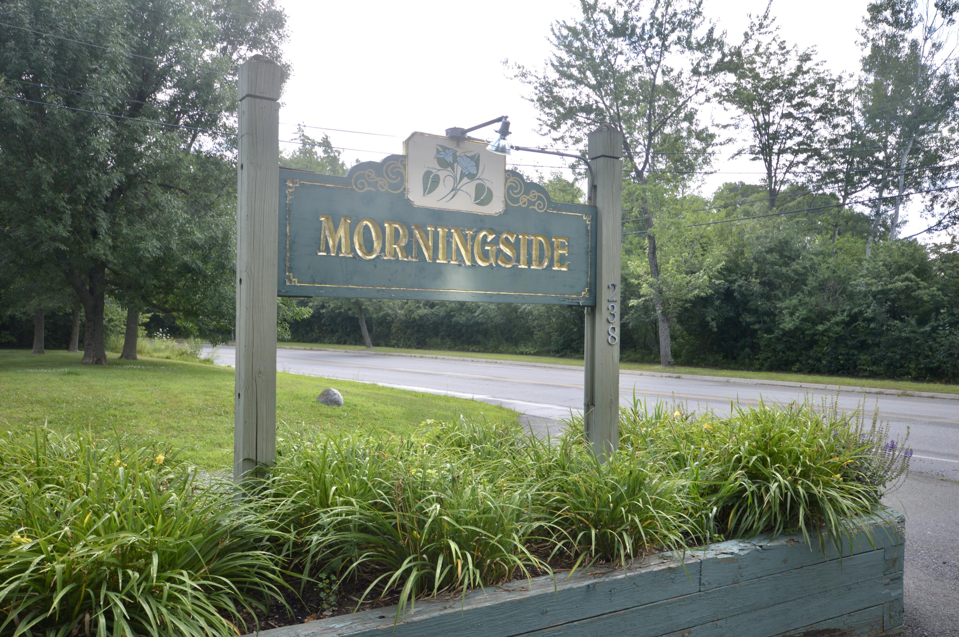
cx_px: 480
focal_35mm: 30
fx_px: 798
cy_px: 318
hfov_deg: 62.0
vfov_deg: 43.5
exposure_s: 1/125
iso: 110
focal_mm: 20
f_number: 5.6
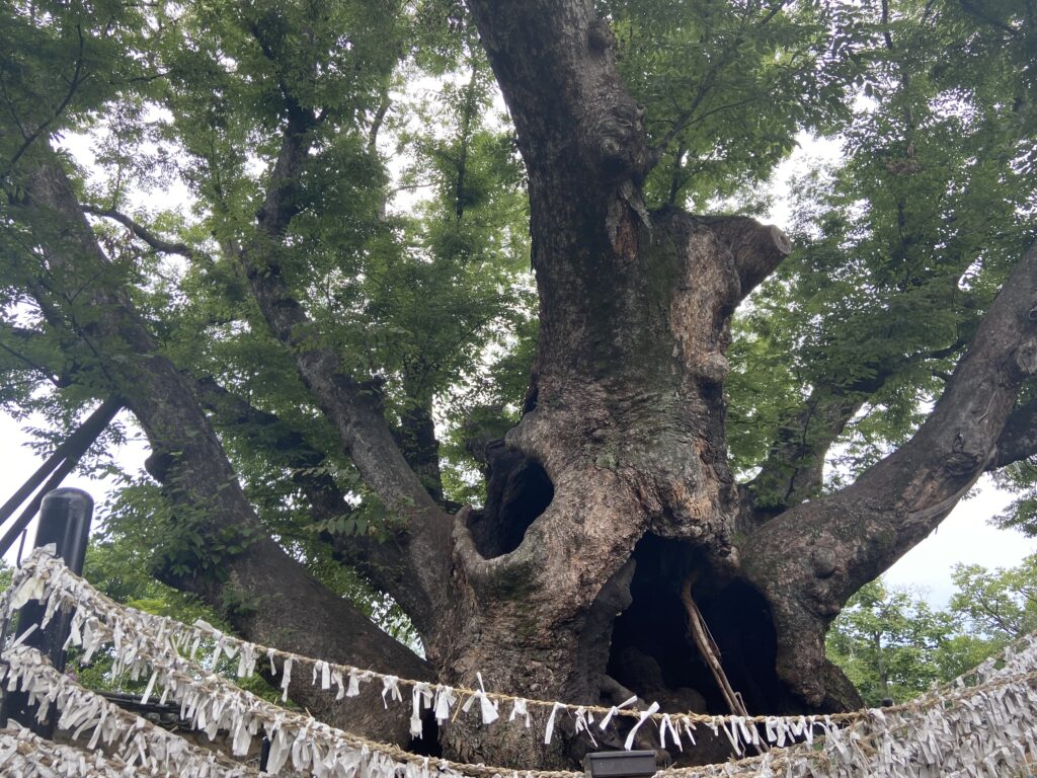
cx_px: 518
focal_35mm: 26
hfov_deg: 67.3
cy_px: 389
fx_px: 779
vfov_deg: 53.1
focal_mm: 4.25
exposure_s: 1/171
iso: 32
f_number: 1.8
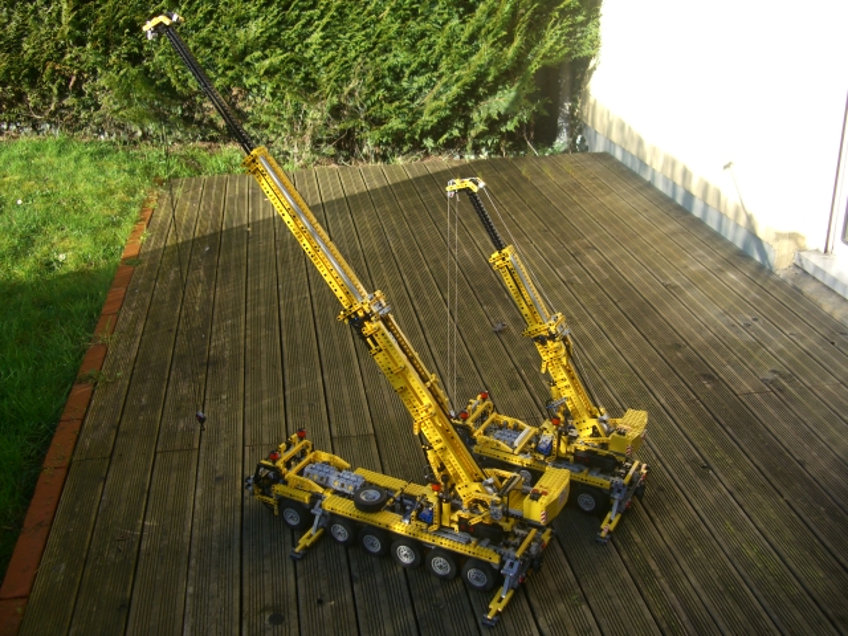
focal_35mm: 38
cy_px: 318
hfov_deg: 49.0
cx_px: 424
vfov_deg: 37.7
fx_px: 931
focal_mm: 7.9
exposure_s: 1/250
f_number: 2.8
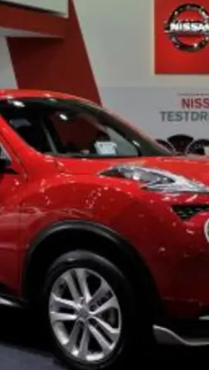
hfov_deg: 16.5
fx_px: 718
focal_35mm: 73
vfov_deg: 29.0
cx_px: 51
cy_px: 187
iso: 400
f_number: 5.6
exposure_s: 1/125
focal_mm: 40
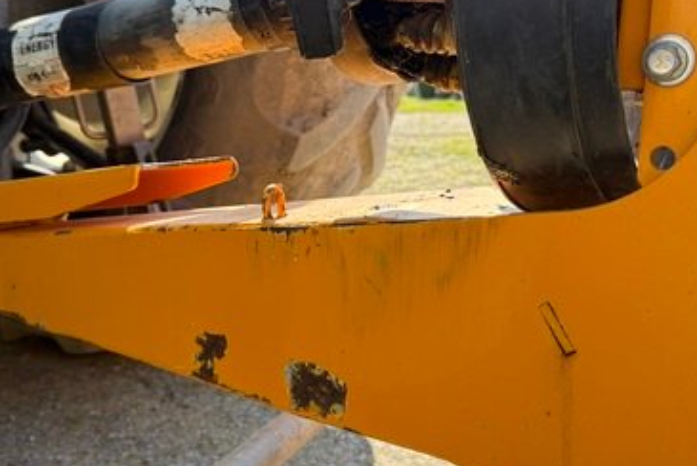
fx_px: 794
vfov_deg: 32.6
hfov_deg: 47.4
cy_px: 187
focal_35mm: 41
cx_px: 328
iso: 100
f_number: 1.78
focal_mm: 6.76
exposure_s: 1/632
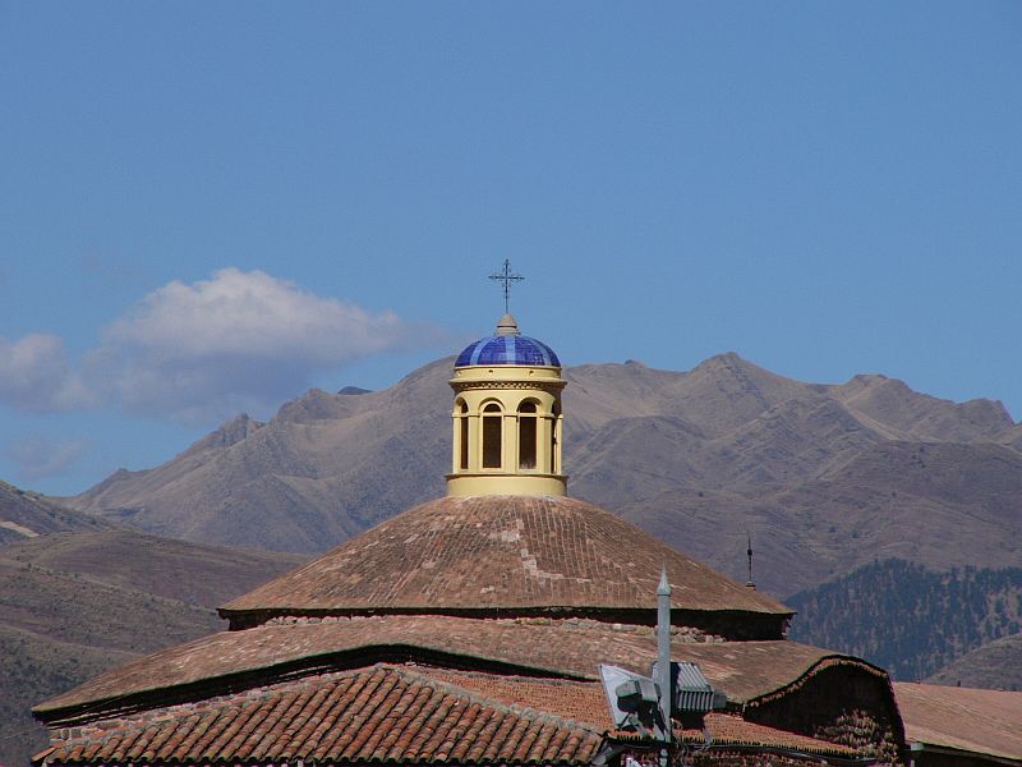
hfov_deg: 4.6
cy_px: 384
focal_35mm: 432
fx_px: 12754
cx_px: 511
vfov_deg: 3.4
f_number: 5.6
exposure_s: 1/640
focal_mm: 72
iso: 50
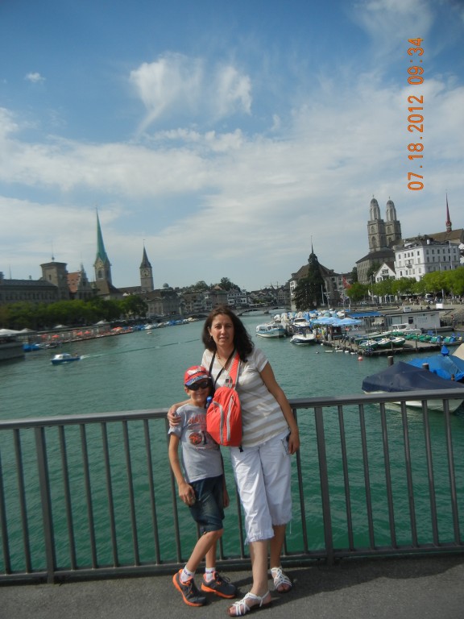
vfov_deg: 60.0
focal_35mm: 30
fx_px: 536
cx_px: 232
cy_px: 310
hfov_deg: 46.8
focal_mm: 5.4
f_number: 7
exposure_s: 1/600
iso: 160
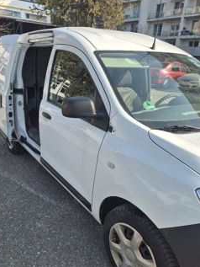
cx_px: 75
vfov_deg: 61.2
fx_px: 223
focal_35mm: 29
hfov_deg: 47.8
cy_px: 158
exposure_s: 1/1111
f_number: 1.8
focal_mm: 5.4
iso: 25
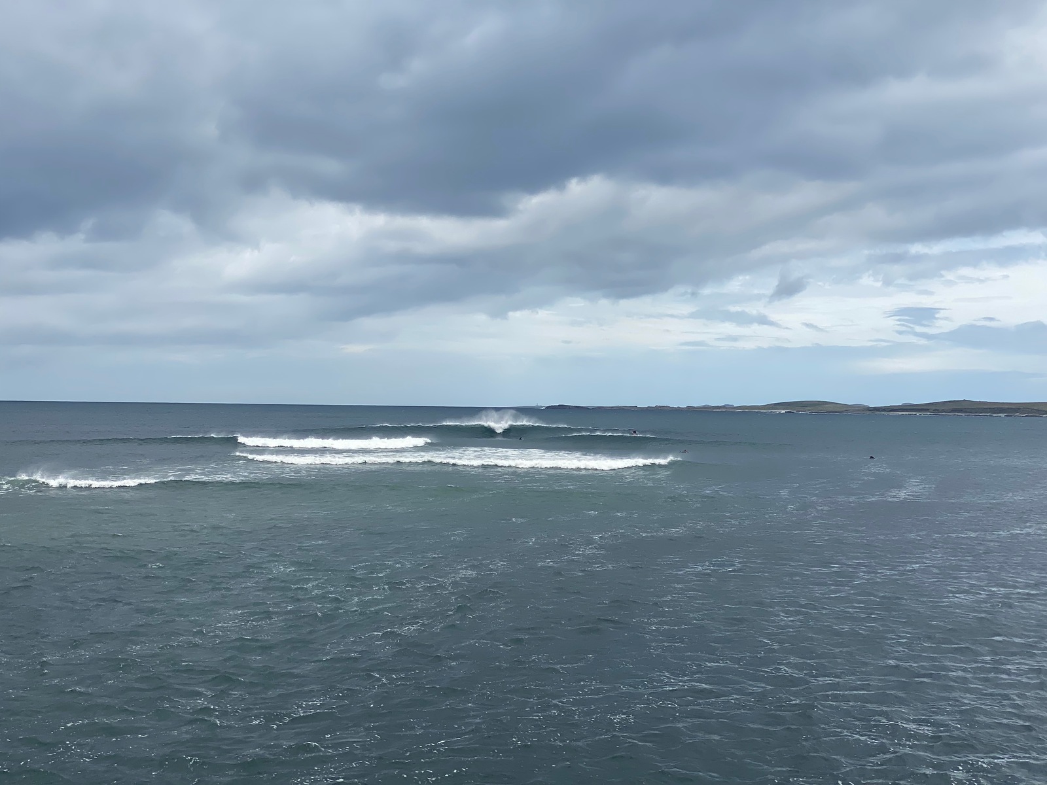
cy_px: 392
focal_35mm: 52
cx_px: 524
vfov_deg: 28.0
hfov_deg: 36.8
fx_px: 1573
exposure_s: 1/1653
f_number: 2
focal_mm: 6
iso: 20
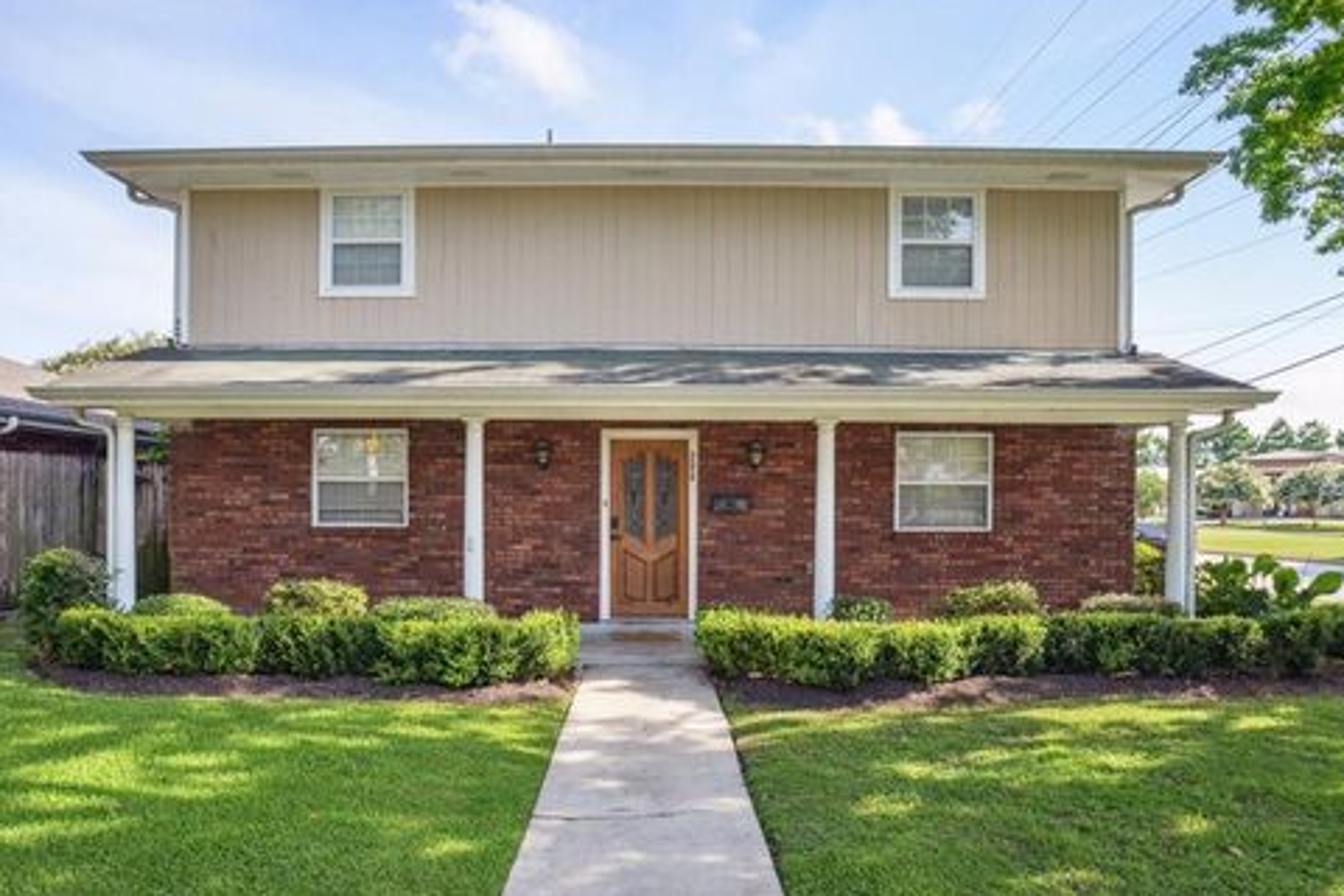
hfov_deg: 71.5
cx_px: 652
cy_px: 435
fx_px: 933
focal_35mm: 25
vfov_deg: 51.3
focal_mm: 24
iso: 400
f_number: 13
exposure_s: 1/60
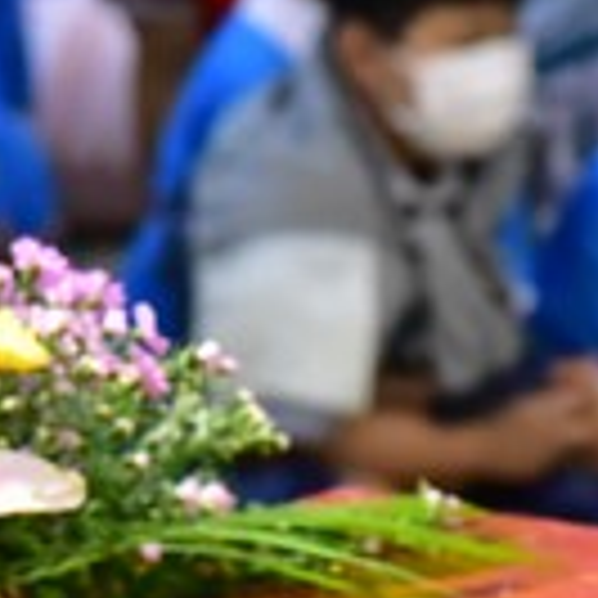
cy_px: 504
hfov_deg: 3.5
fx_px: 9733
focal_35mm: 498
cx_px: 270
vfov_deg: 3.5
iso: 5000
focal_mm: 120
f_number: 5
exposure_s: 1/160
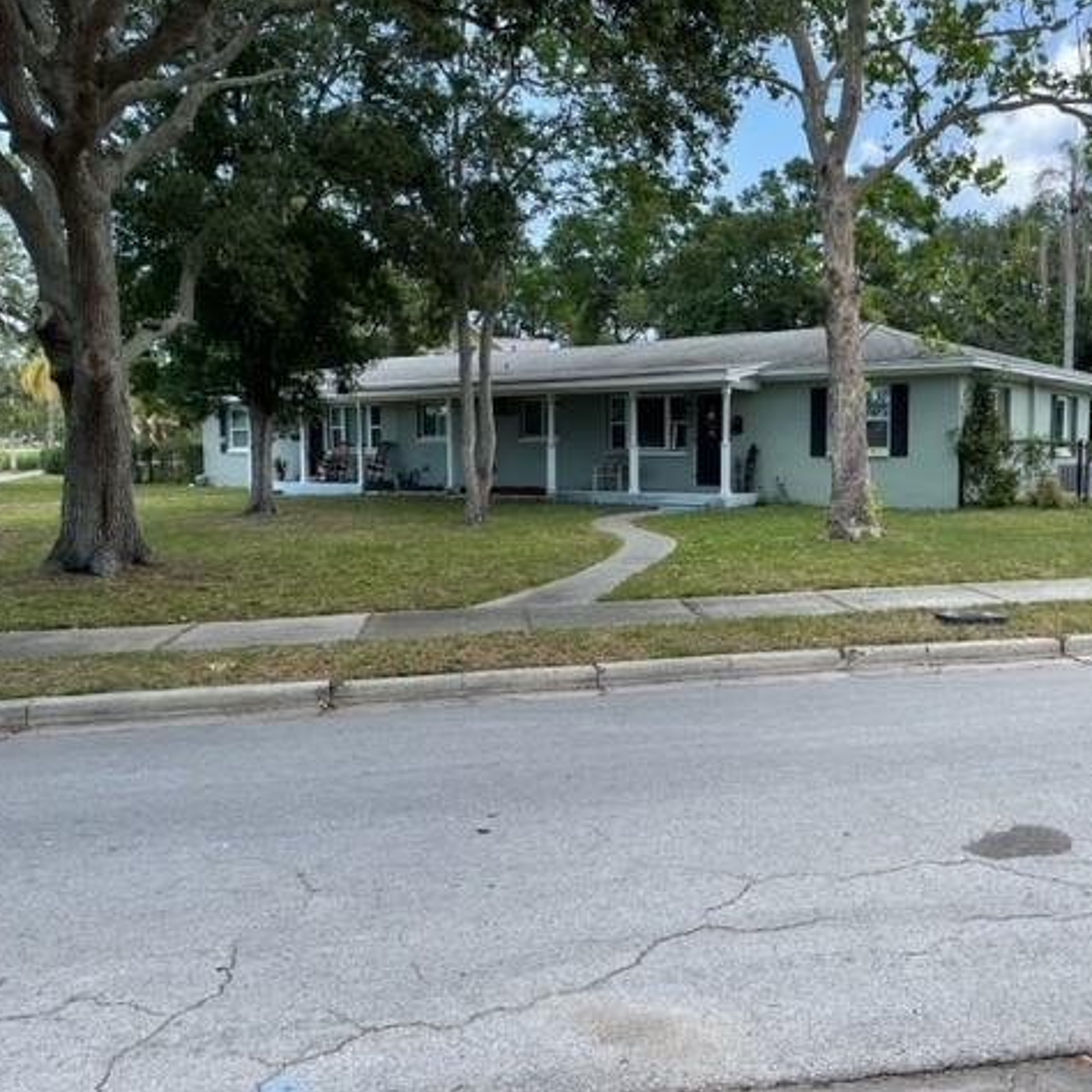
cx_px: 721
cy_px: 541
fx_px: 1106
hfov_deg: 51.6
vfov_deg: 52.5
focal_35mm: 31
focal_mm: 4.2
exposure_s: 1/796
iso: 32
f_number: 1.6
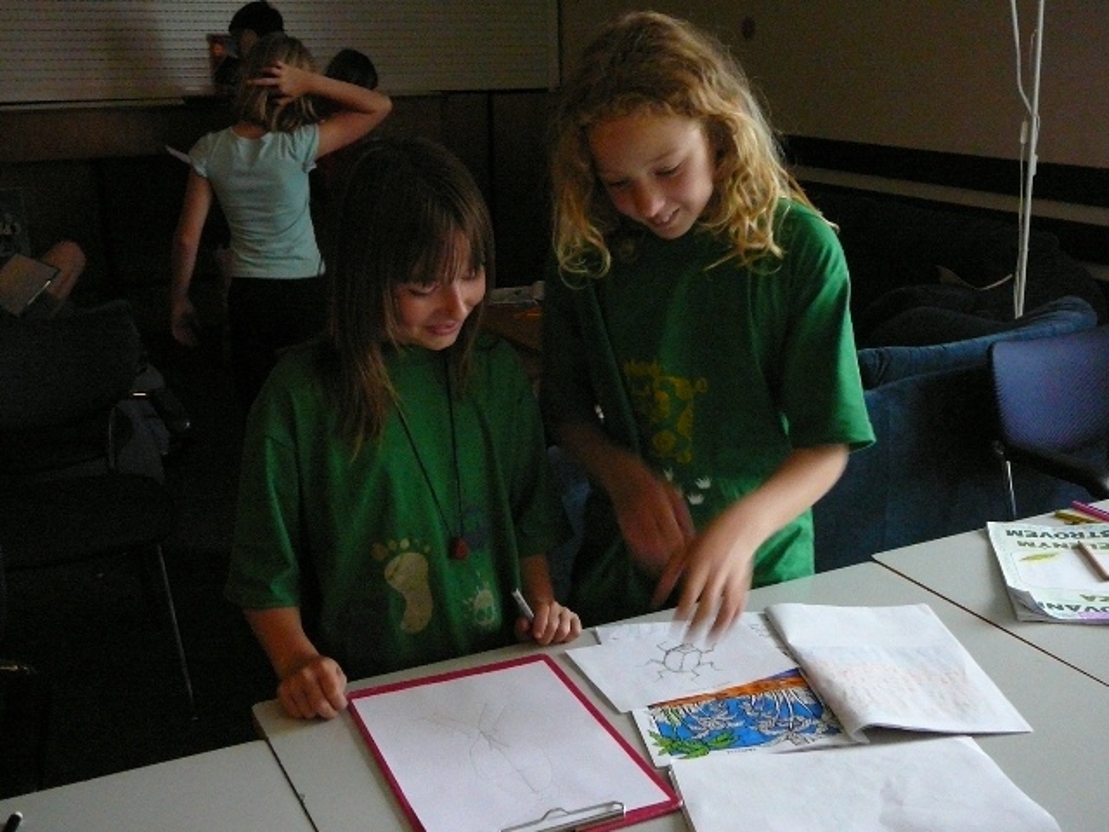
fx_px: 1121
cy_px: 416
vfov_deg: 40.7
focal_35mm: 35
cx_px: 554
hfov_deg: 52.6
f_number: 2.8
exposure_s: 1/20
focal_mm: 5.2
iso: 400
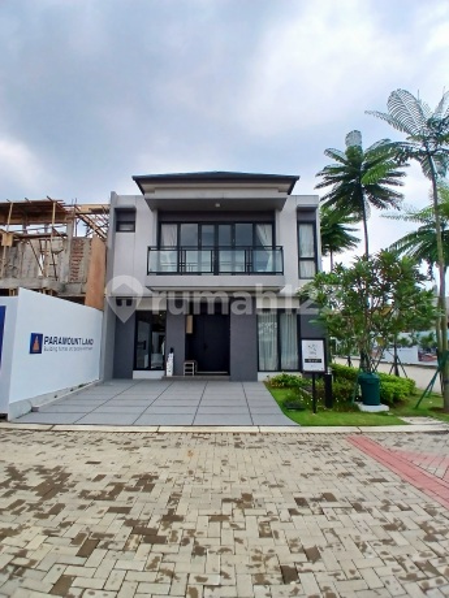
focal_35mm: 17
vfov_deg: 91.0
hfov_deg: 74.7
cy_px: 299
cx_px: 224
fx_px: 294
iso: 50
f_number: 2.2
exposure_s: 1/667
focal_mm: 1.4
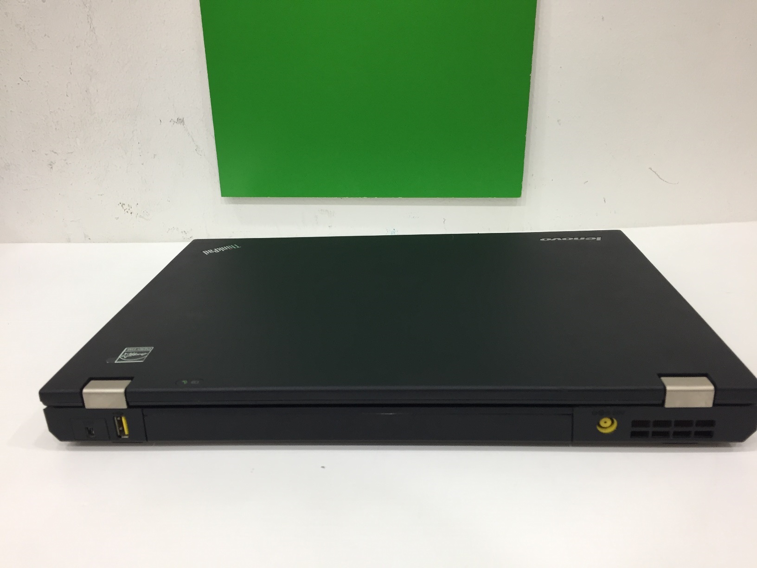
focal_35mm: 29
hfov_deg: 61.7
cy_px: 284
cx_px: 378
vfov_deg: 48.2
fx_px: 634
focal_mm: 4.15
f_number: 2.2
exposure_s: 1/33
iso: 80
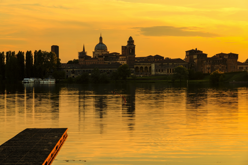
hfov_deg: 23.6
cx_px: 124
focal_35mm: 86
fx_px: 593
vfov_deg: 15.9
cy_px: 82
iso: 100
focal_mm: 86
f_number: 11
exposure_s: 1/80
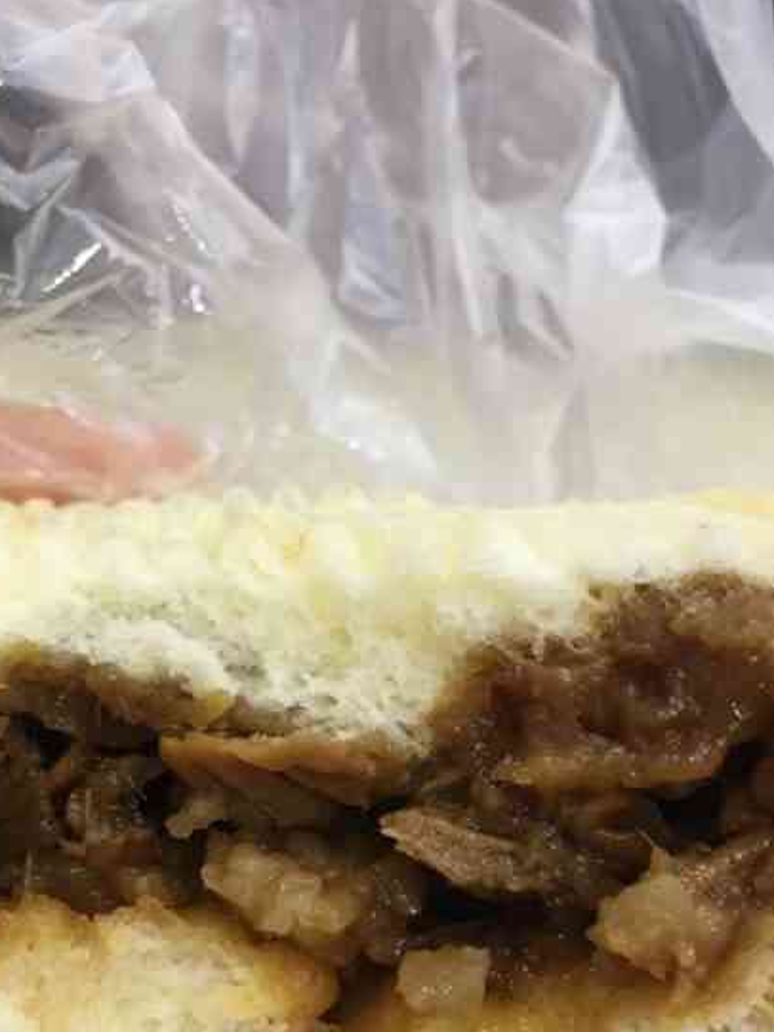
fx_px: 1490
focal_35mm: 50
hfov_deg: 29.1
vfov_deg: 37.5
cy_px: 732
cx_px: 372
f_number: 2.2
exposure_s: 1/33
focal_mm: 4.15
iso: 80
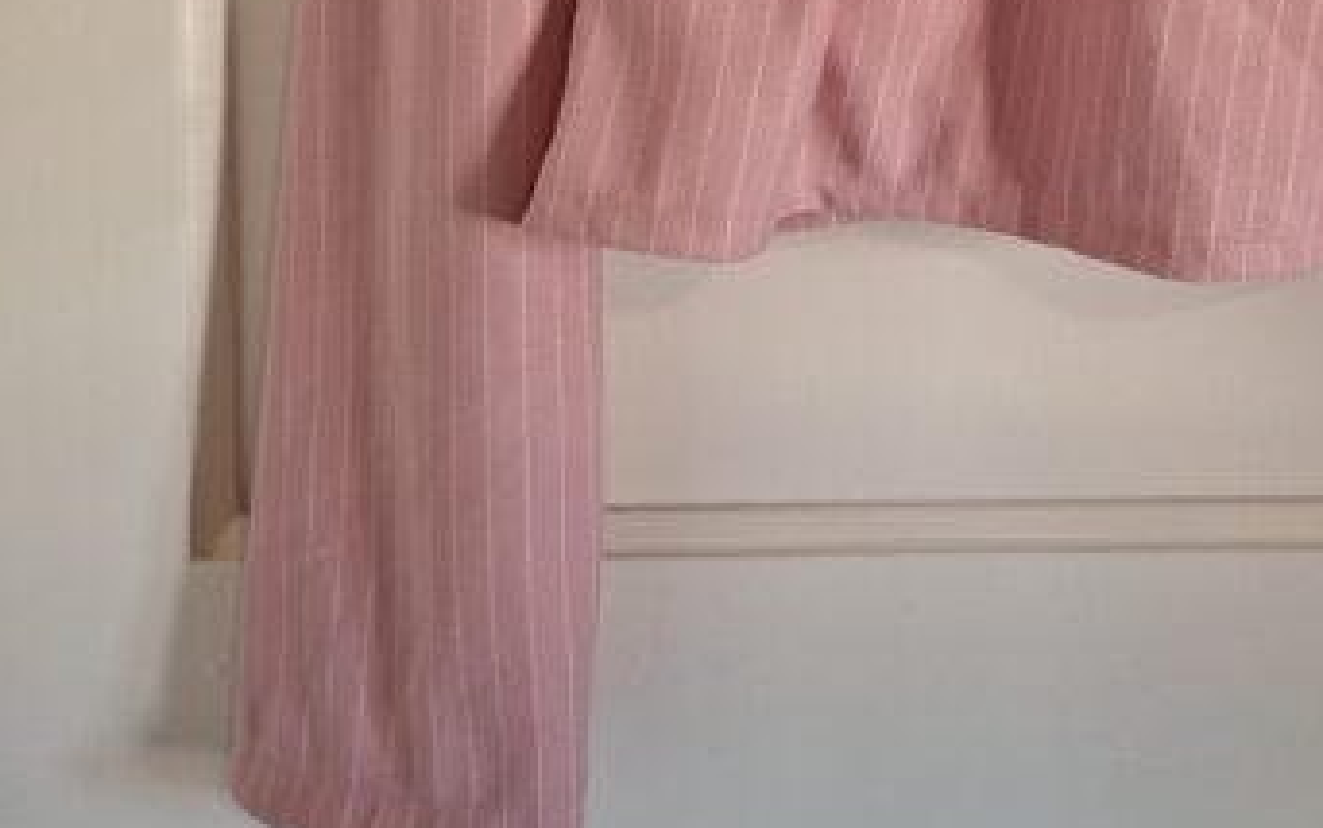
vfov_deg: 19.6
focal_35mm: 57
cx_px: 1157
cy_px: -429
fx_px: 2056
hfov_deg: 34.0
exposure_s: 1/30
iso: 250
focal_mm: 5.54
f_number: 1.8
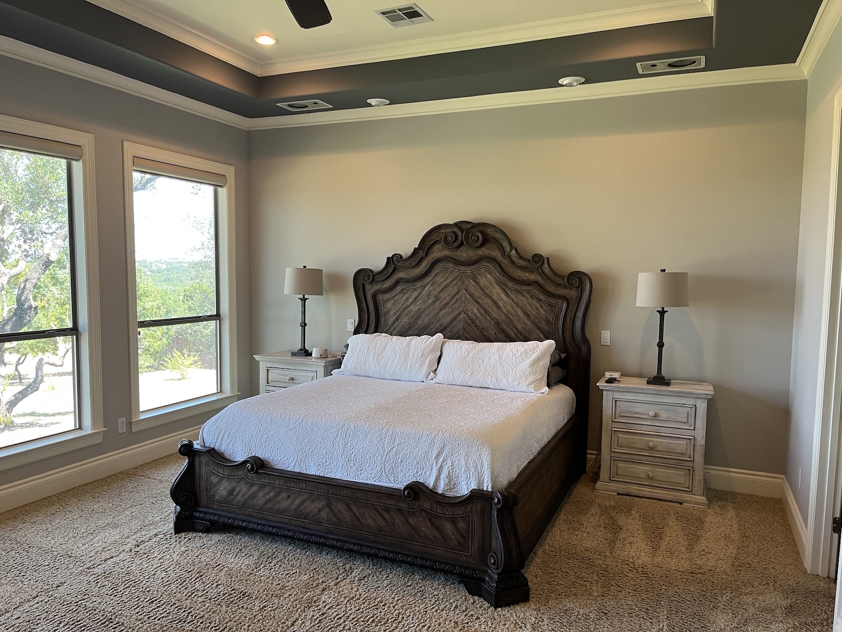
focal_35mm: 26
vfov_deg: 53.1
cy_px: 316
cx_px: 421
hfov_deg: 67.3
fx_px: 632
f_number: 1.6
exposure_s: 1/60
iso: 80
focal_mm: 5.1
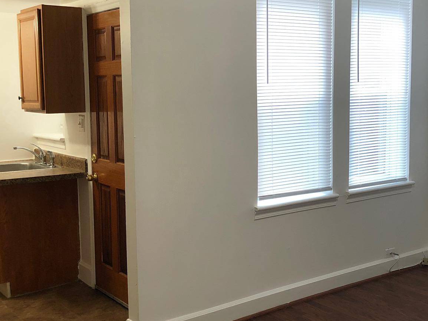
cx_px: 297
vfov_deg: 29.7
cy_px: 153
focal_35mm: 49
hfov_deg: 38.3
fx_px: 606
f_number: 1.8
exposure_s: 1/30
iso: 32
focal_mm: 3.99
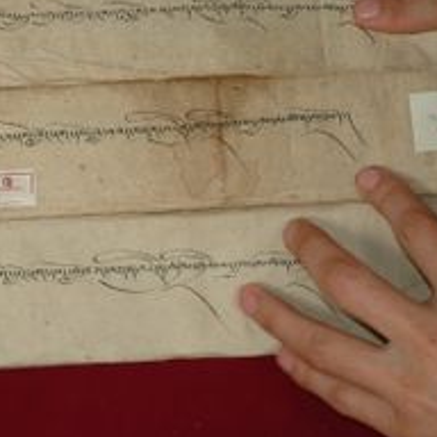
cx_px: 64
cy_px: 74
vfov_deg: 8.7
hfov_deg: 8.7
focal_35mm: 201
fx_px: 2873
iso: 160
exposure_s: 1/20
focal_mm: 59
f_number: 13
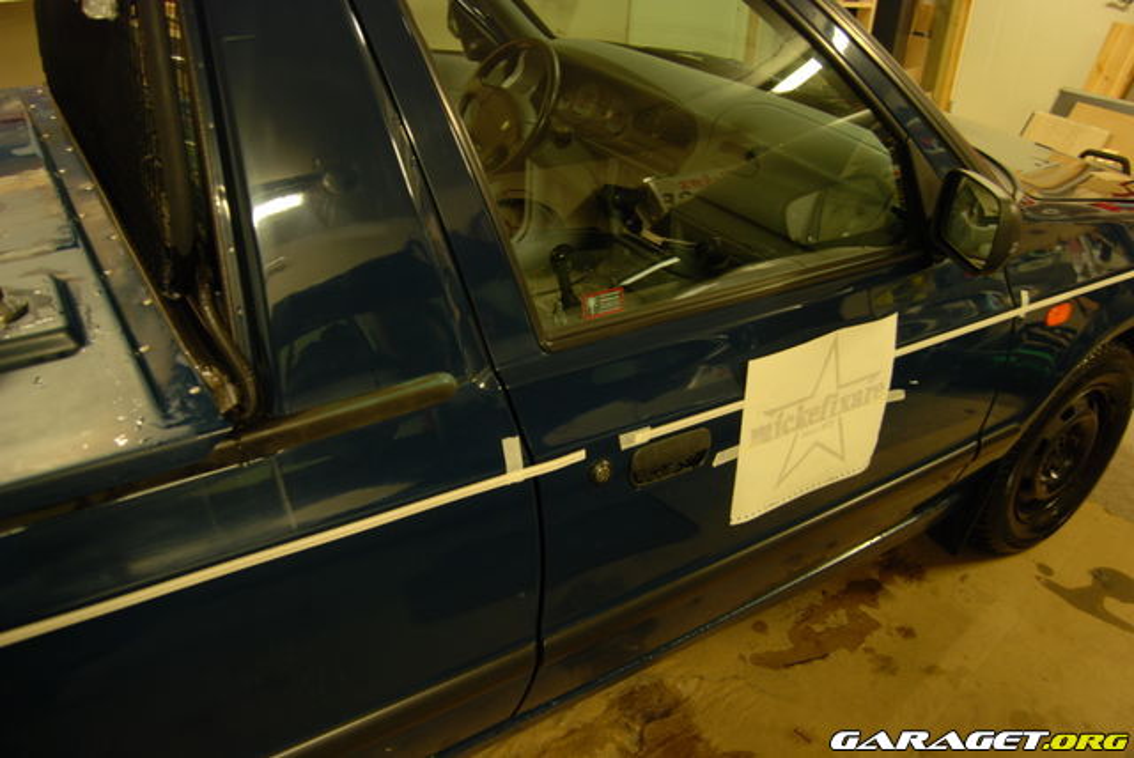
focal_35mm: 27
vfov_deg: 48.0
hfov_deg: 67.3
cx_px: 567
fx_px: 851
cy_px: 379
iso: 200
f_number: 4.5
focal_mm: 18
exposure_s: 1/5
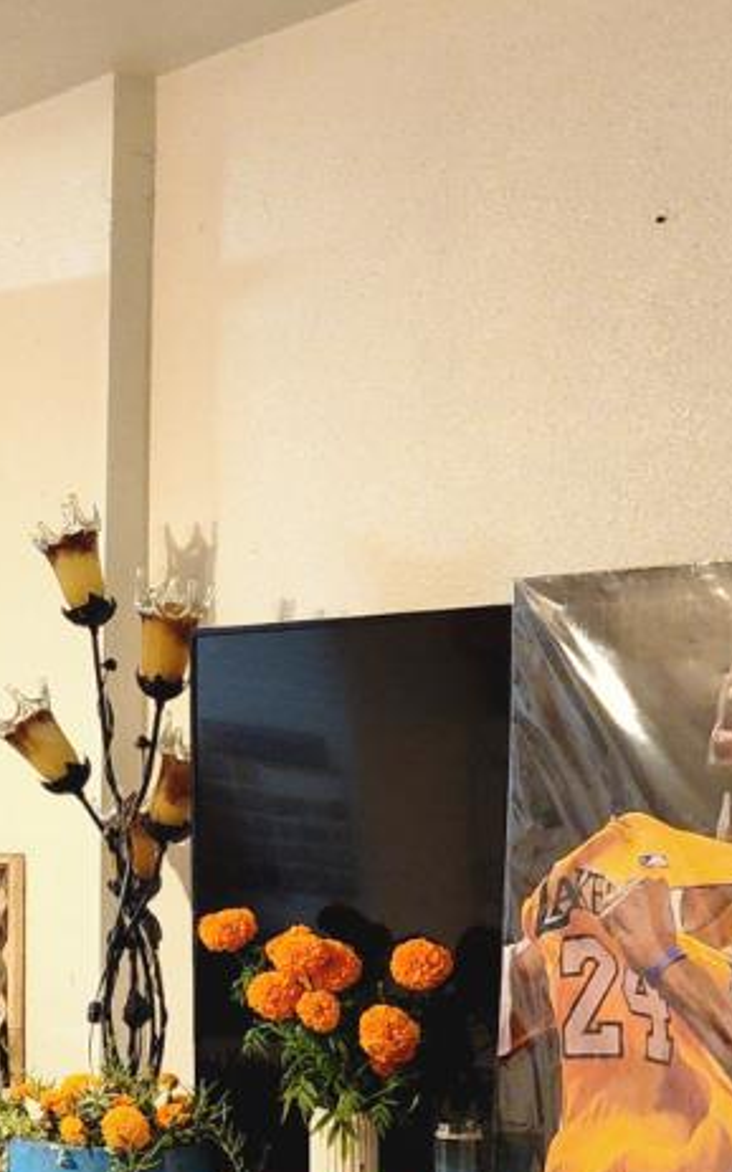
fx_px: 2524
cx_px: -512
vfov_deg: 25.8
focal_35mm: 79
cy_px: 892
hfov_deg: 14.8
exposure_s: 1/40
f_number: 1.8
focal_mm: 6.4
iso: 320
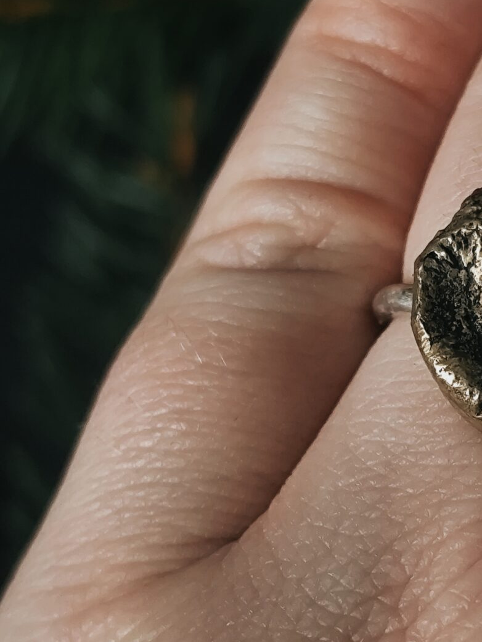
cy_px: 322
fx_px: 2097
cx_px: 483
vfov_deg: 17.4
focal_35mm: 113
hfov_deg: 12.9
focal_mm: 6.19
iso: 320
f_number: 1.65
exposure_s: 1/50
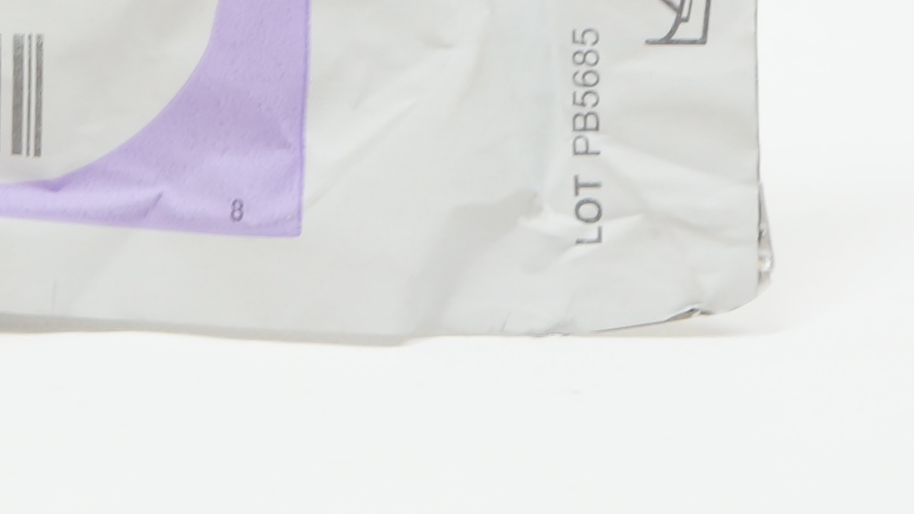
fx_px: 5090
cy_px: -119
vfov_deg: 5.8
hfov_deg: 10.1
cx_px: -143
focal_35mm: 210
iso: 400
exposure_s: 1/50
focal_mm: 35
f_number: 6.3
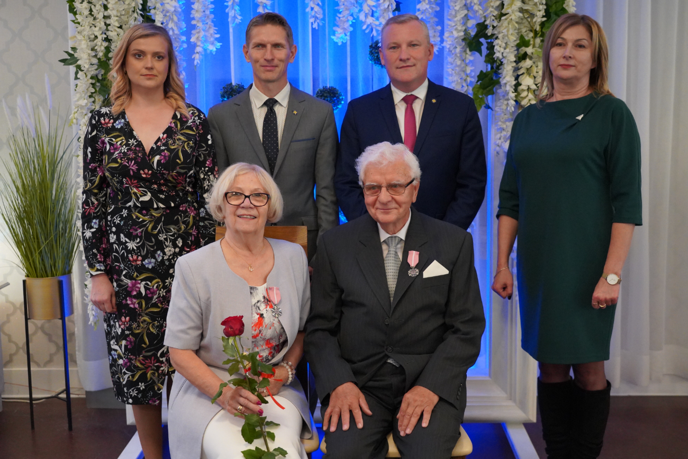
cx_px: 344
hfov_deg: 48.5
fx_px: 764
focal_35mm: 40
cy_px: 230
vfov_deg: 33.4
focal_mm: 40
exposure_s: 1/160
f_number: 4
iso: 10000
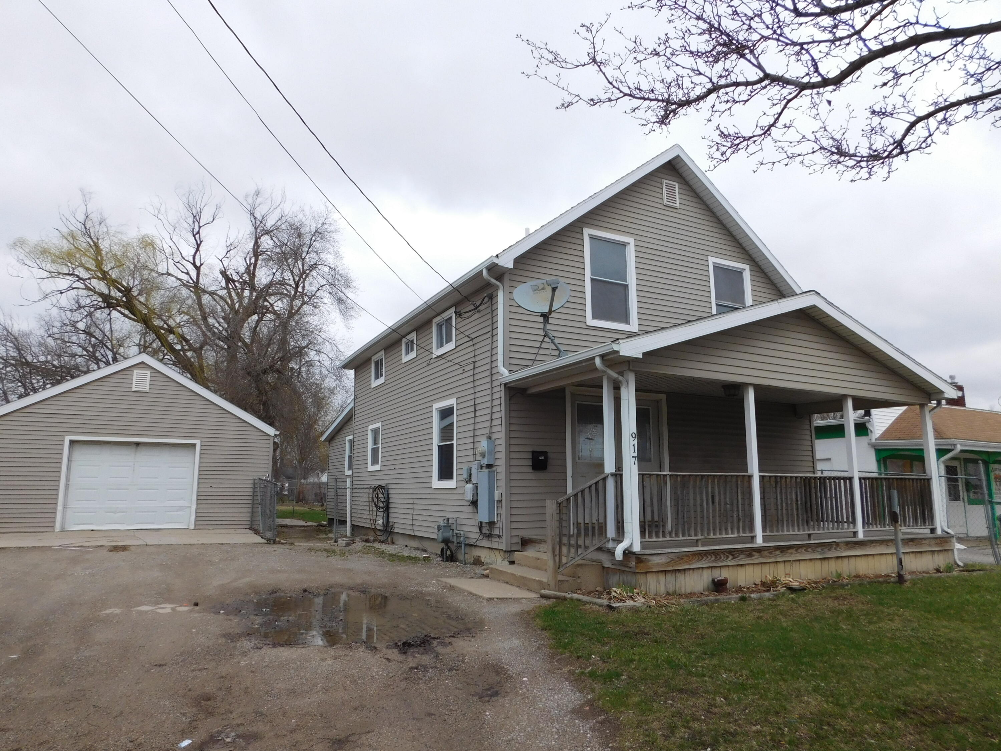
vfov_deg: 58.9
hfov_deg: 73.9
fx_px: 665
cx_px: 500
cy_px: 376
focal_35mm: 23
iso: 125
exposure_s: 1/1250
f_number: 3
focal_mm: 4
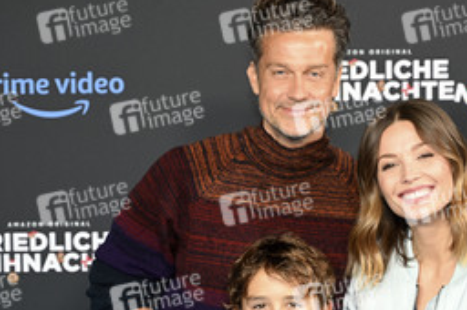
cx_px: 291
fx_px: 1710
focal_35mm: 132
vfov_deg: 10.3
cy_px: 250
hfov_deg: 15.5
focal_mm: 75
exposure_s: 1/125
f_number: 2.8
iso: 500
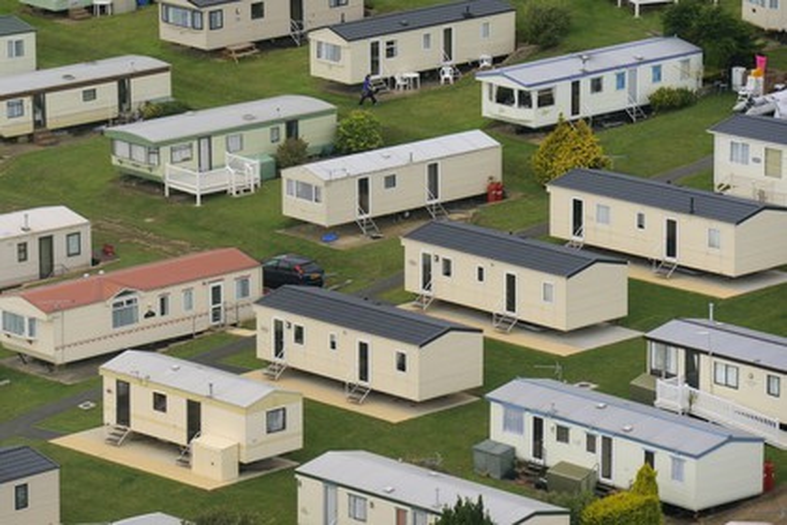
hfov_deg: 10.3
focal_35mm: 200
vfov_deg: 6.9
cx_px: 394
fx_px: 4372
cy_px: 262
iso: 400
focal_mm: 200
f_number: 6.3
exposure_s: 1/800
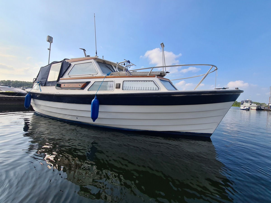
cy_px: 102
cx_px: 136
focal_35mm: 13
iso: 50
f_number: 2.2
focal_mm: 2.2
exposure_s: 1/1448
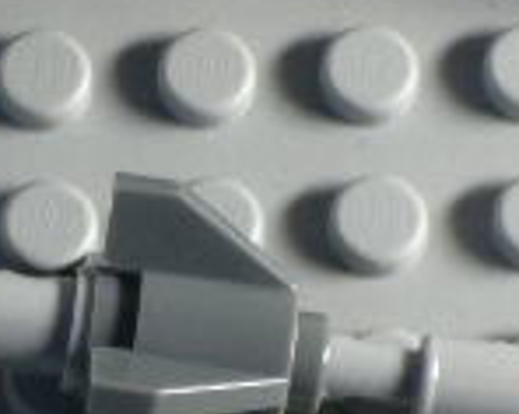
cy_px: 340
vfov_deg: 3.5
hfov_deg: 4.4
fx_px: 6811
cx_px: 175
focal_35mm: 444
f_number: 5
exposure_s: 1/20
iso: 100
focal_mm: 17.4
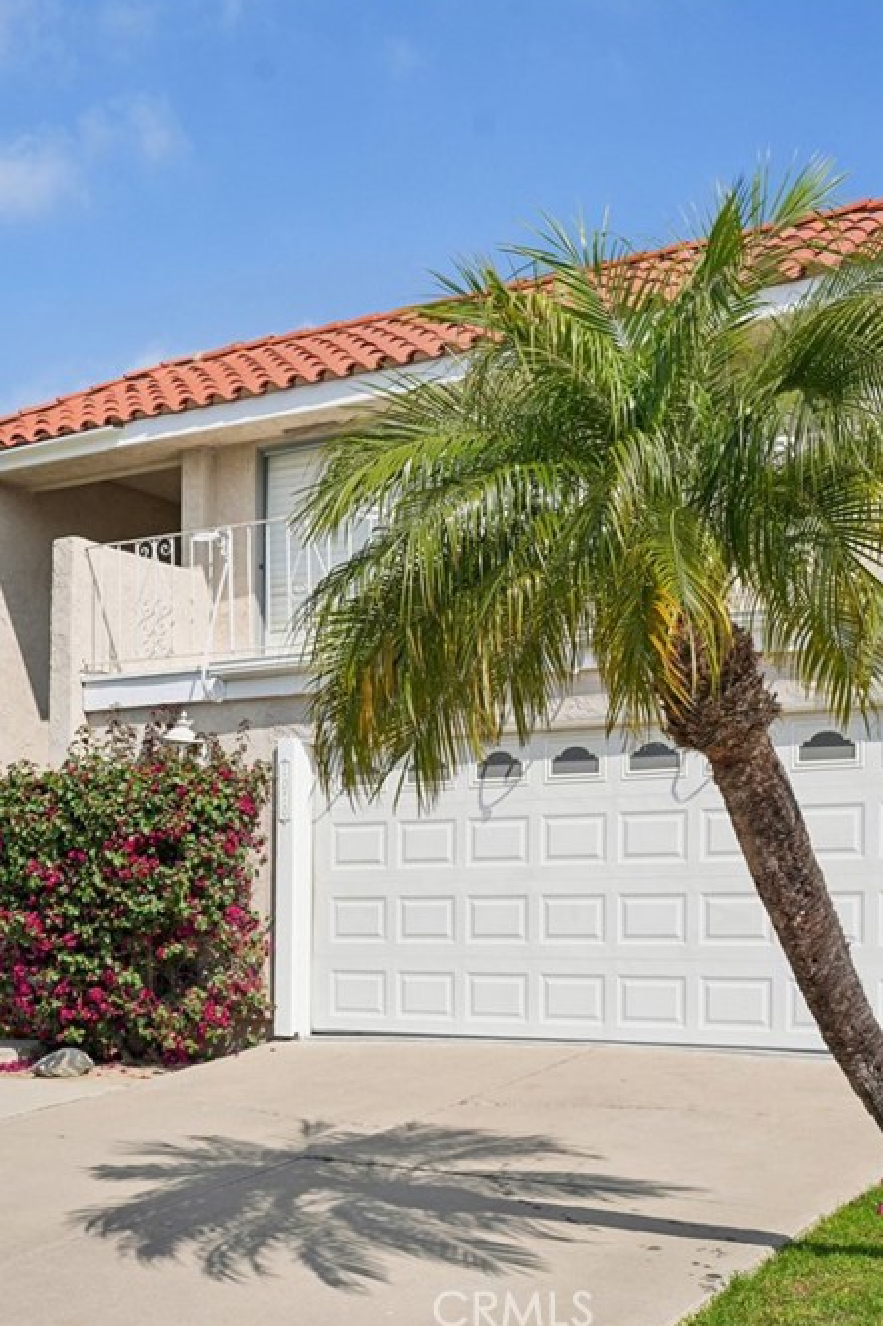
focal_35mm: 43
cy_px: 660
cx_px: 445
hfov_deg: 31.2
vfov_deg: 45.5
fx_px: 1584
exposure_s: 1/640
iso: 125
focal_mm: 28
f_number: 8
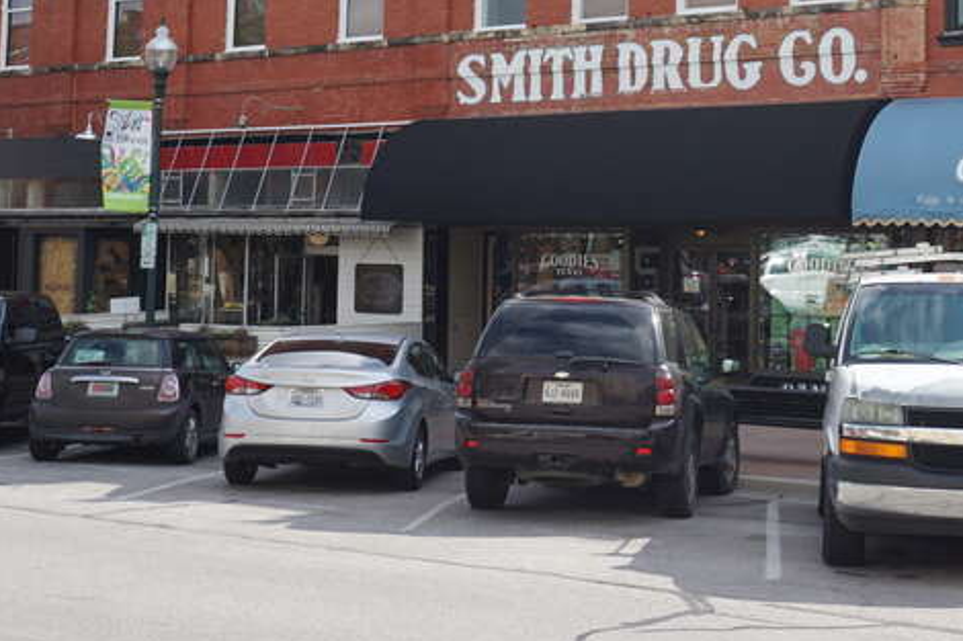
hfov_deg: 31.2
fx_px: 1707
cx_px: 652
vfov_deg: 21.0
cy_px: 116
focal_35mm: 64
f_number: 8
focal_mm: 25
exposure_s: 1/125
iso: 100
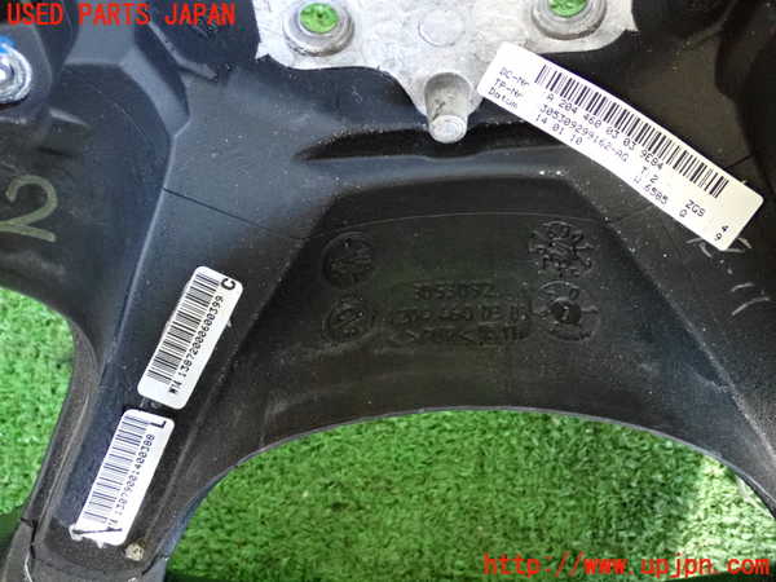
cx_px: 388
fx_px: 1121
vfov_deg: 29.1
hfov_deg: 38.2
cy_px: 291
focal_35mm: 50
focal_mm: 9.01
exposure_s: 1/125
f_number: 3.2
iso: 2500
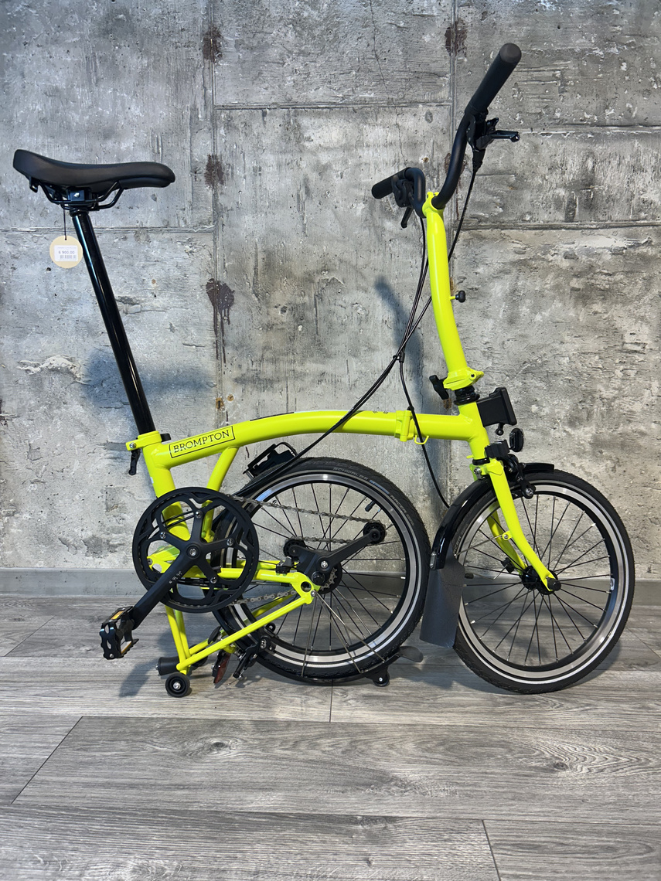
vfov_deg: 67.3
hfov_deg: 53.1
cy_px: 440
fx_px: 662
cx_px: 330
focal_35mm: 26
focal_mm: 5.7
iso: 64
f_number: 1.5
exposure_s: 1/100
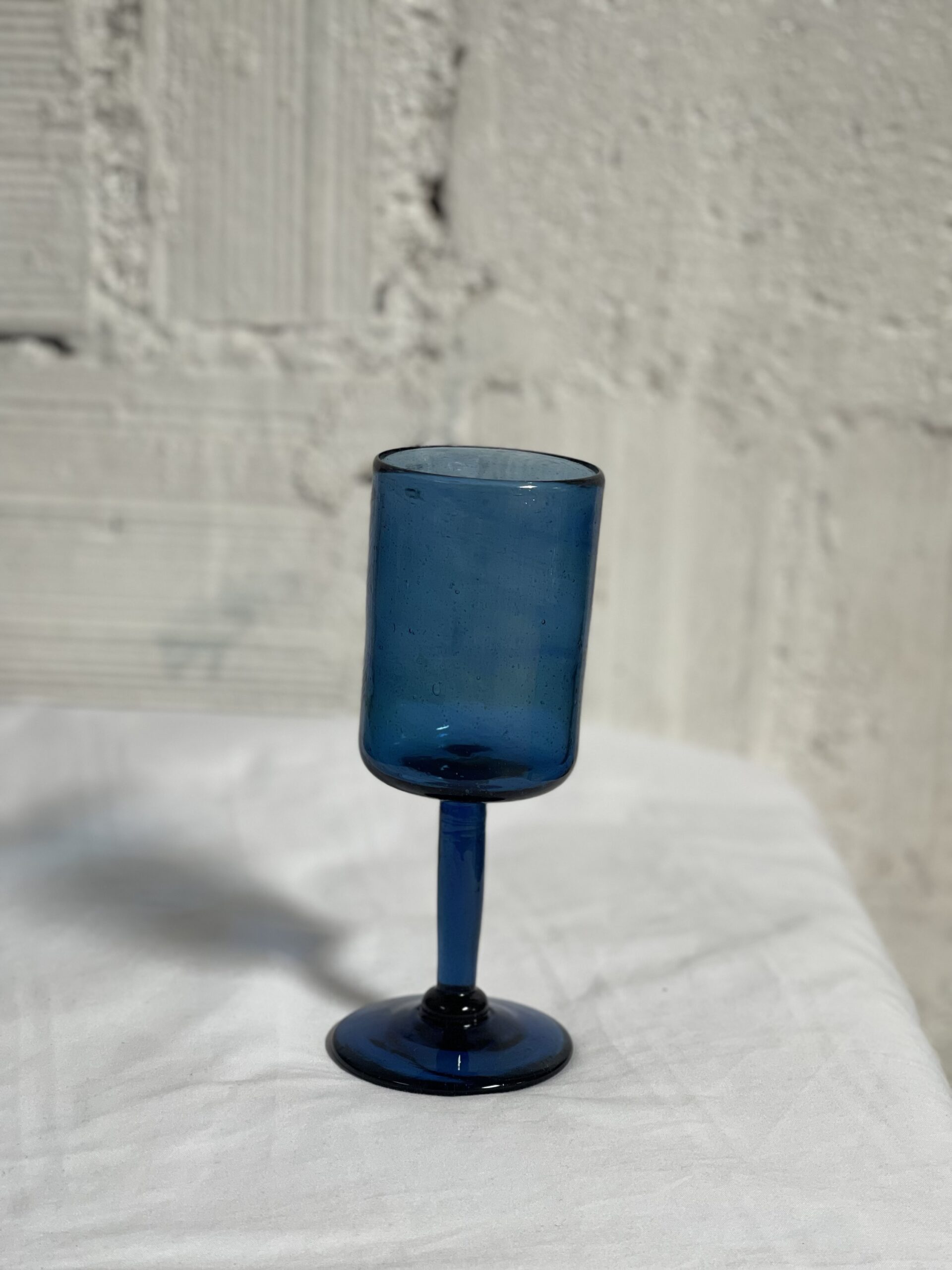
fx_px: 2347
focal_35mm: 64
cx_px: 476
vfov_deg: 30.3
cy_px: 635
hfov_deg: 22.9
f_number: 2.2
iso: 80
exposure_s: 1/121
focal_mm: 7.5
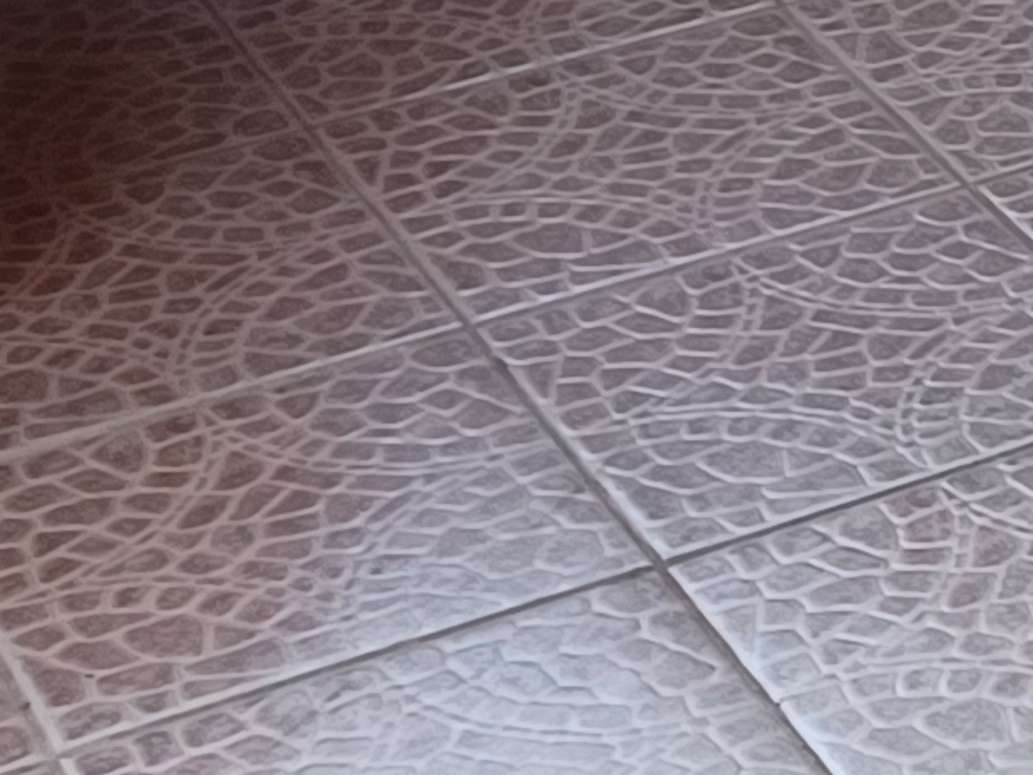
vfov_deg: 8.3
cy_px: -1135
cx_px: 2297
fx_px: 4835
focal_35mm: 162
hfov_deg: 10.8
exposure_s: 1/50
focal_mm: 4.6
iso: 160
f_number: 1.8
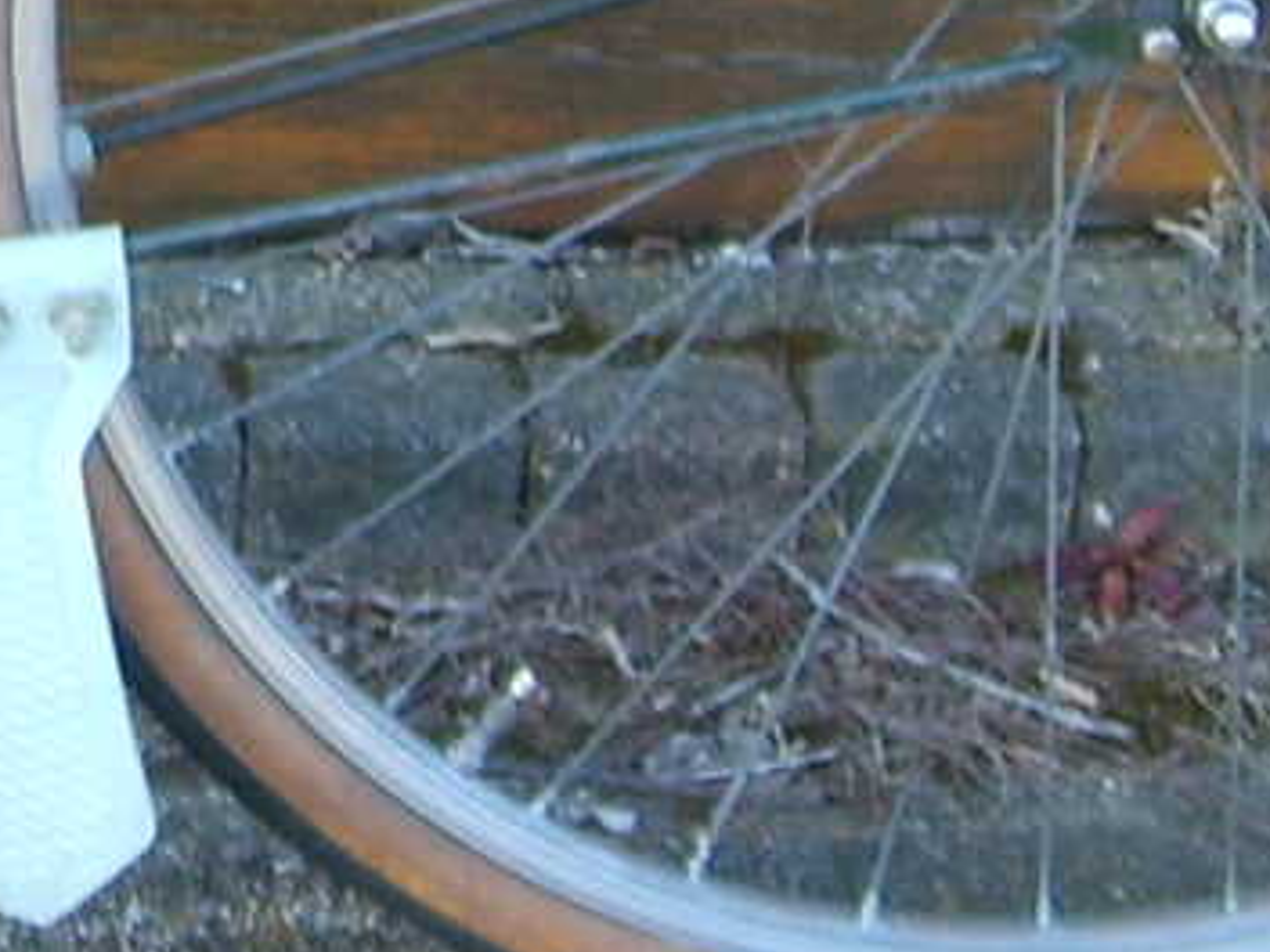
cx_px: -1043
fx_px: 8952
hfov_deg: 7.8
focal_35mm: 244
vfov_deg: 5.9
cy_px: -912
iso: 50
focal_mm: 7.2
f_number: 3
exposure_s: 1/45
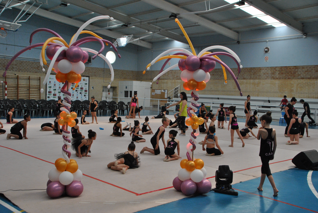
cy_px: 106
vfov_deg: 35.6
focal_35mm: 38
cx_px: 159
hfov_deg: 51.2
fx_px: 332
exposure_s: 1/160
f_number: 6.3
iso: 800
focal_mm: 25
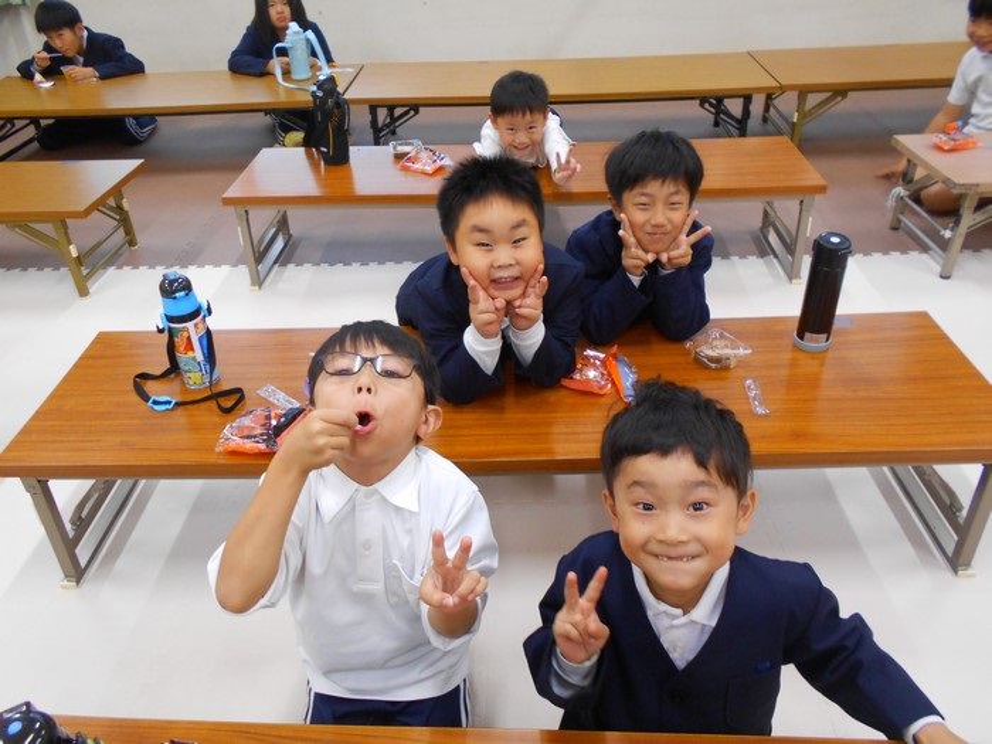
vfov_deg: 53.1
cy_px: 372
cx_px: 496
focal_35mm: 26
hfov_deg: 67.3
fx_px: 745
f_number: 3.2
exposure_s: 1/30
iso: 200
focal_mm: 4.6
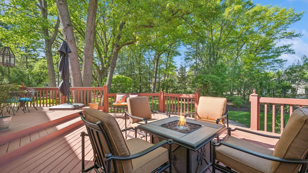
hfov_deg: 103.0
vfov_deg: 70.5
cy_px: 90
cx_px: 151
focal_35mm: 15
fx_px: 123
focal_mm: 14
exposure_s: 1/60
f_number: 9.5
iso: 200
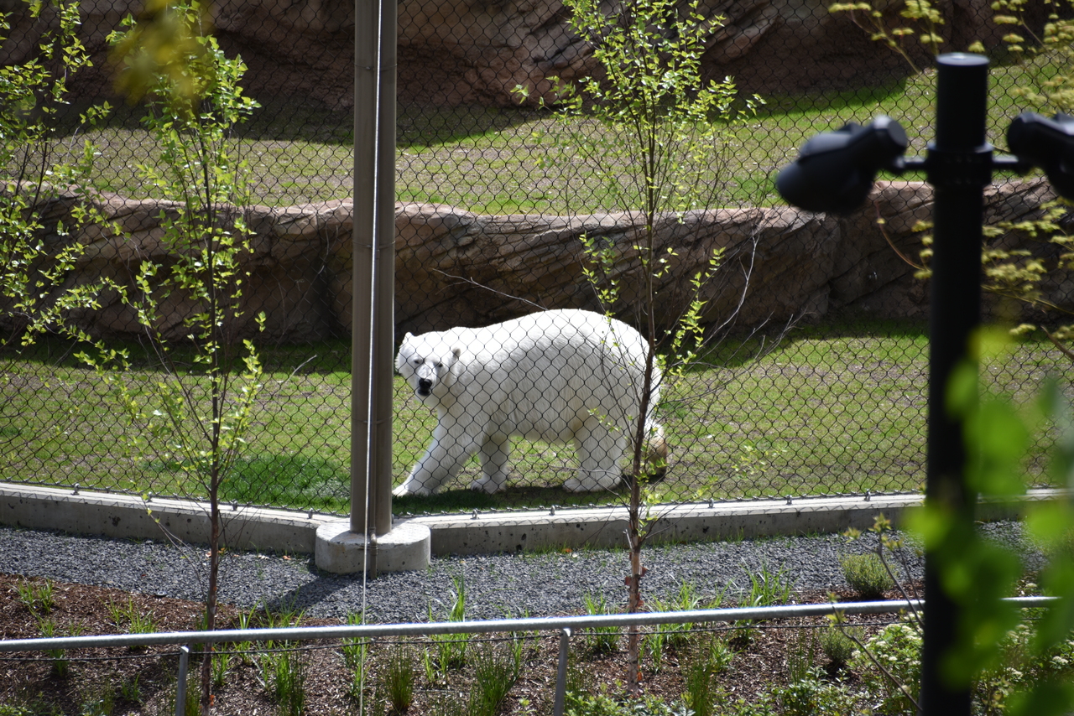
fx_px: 8951
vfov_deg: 4.6
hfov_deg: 6.9
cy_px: 358
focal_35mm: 300
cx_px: 537
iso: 200
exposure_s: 1/640
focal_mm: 300
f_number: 5.6
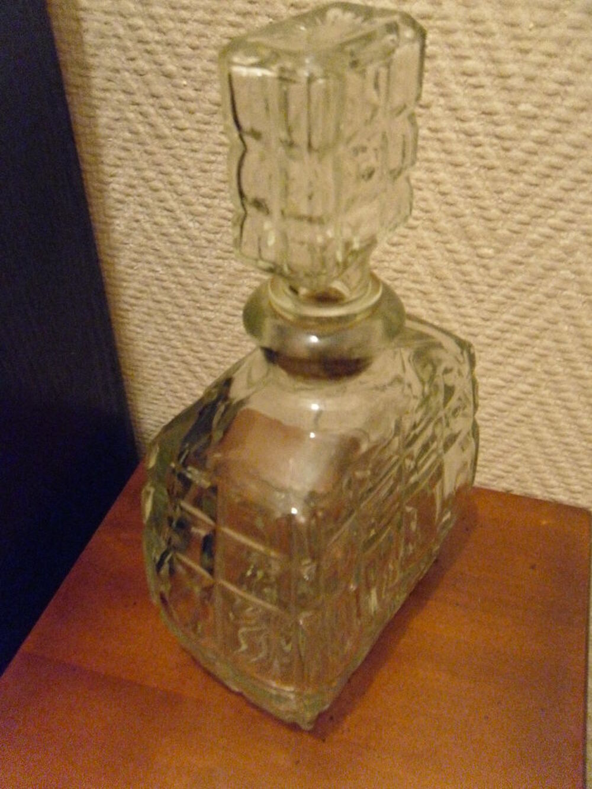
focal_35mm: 35
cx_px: 296
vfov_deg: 52.6
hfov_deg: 40.7
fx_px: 798
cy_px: 394
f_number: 3.5
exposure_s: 1/8
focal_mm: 6.3
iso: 800
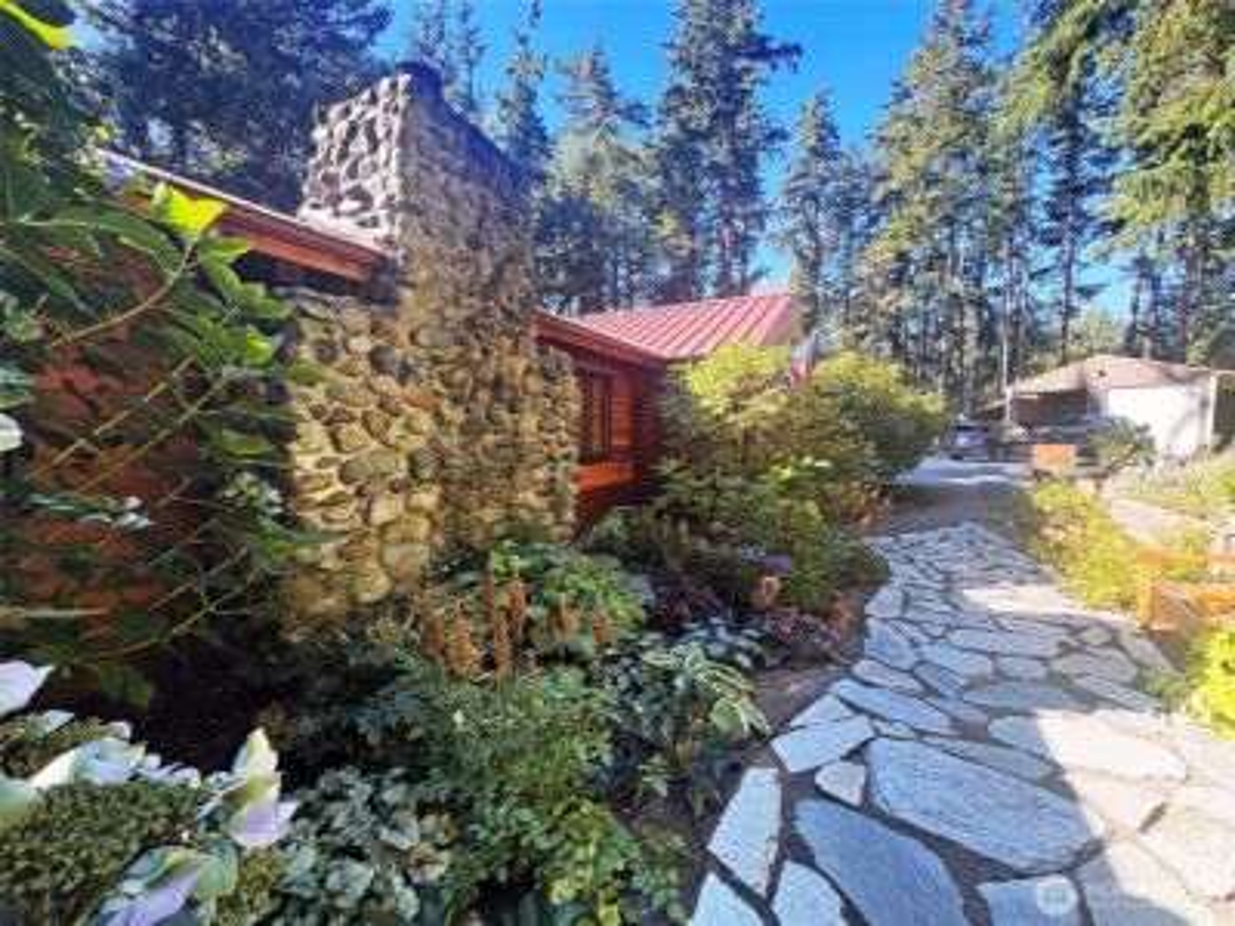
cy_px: 463
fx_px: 499
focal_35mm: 14
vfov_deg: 85.7
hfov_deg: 102.1
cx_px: 618
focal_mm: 2.22
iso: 100
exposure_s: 1/136
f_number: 2.2
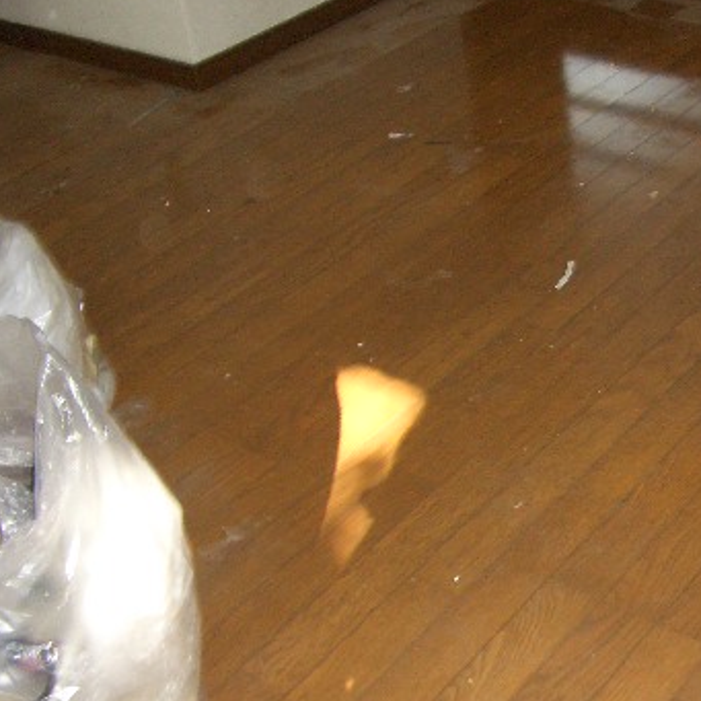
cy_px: 409
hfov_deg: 28.6
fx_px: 1329
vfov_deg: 29.5
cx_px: 608
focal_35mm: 58
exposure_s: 1/60
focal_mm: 5.8
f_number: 2.6
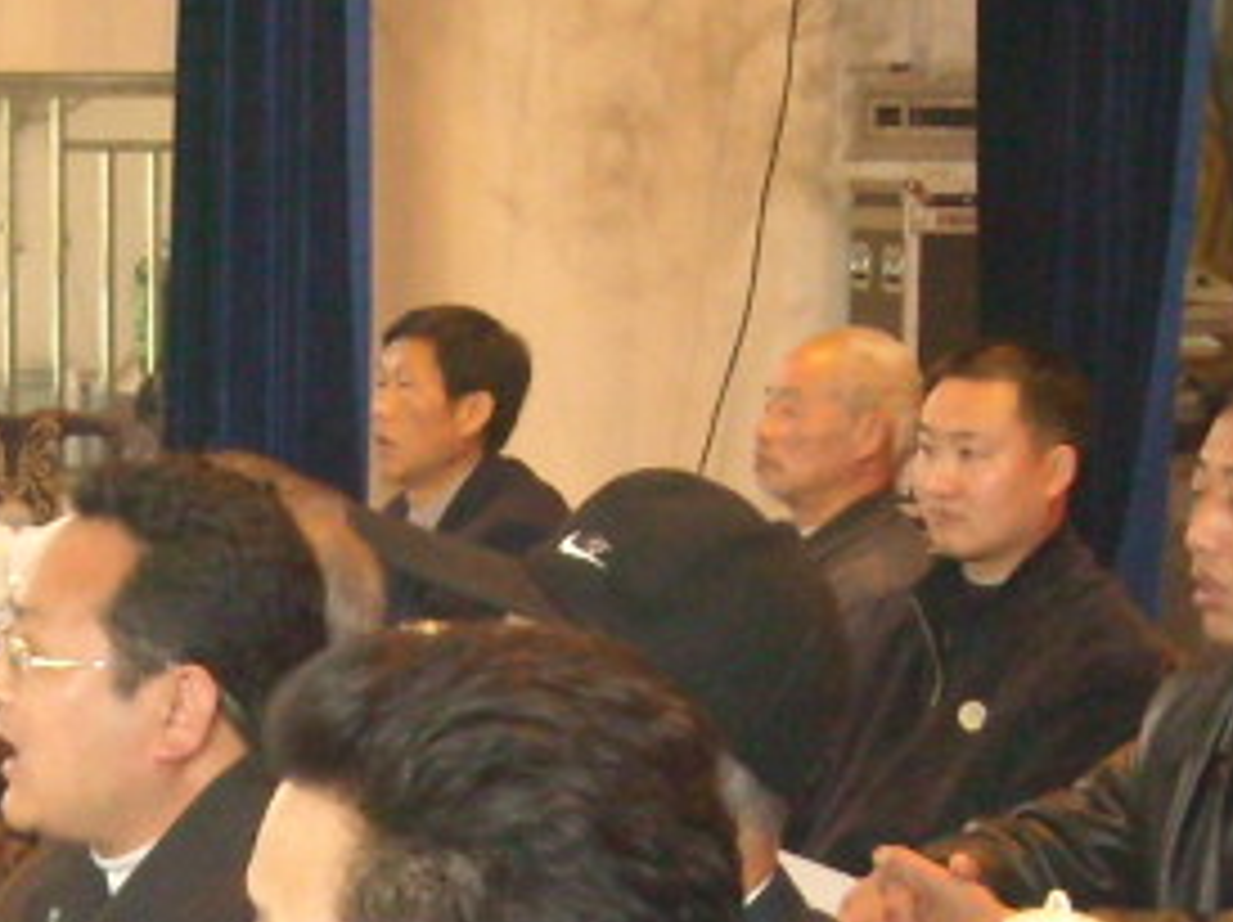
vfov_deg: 11.1
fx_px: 4662
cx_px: 225
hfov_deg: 15.0
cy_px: 1138
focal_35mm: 131
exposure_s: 1/30
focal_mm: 5.7
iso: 400
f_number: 2.8
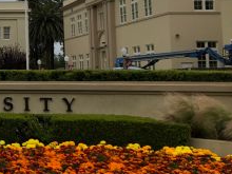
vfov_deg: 17.1
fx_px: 570
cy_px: 21
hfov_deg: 20.3
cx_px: -99
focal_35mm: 85
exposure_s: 1/1845
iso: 20
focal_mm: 3.99
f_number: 1.8
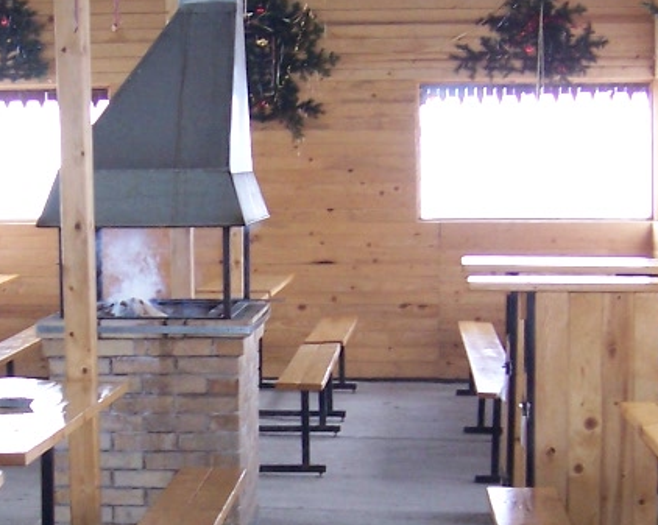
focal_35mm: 100
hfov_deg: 19.1
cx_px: 159
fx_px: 1946
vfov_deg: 15.3
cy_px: 435
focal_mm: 6
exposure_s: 1/60
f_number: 3
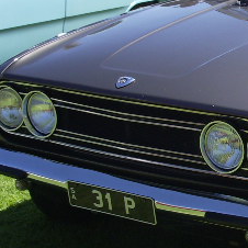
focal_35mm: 125
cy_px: 99
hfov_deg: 13.6
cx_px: 297
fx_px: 1013
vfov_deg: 13.9
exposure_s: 1/320
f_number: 5
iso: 80
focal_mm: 8.2
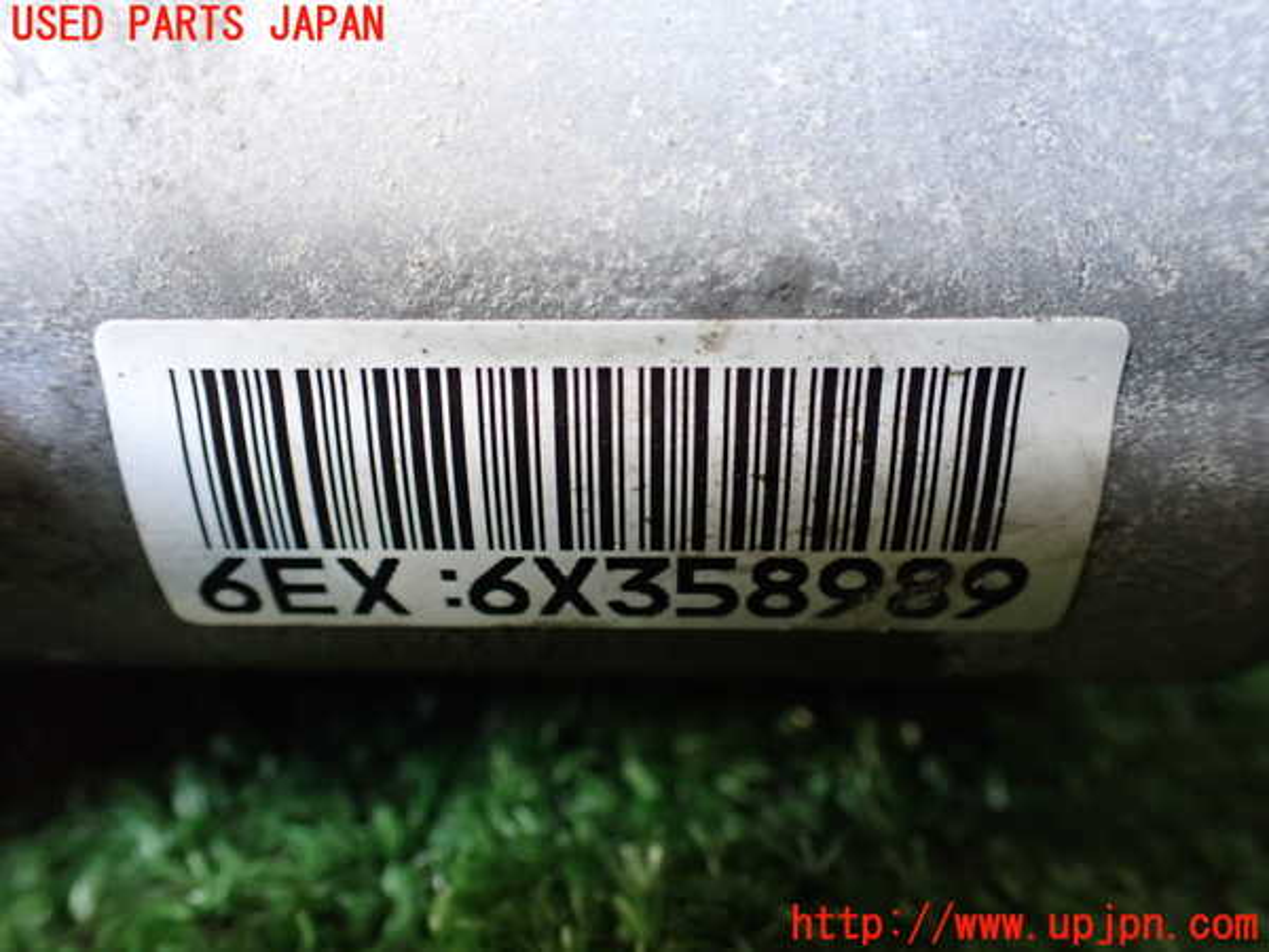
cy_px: 476
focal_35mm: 30
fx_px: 1100
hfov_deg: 60.0
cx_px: 634
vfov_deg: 46.8
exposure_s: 1/40
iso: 800
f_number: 2.3
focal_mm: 5.4
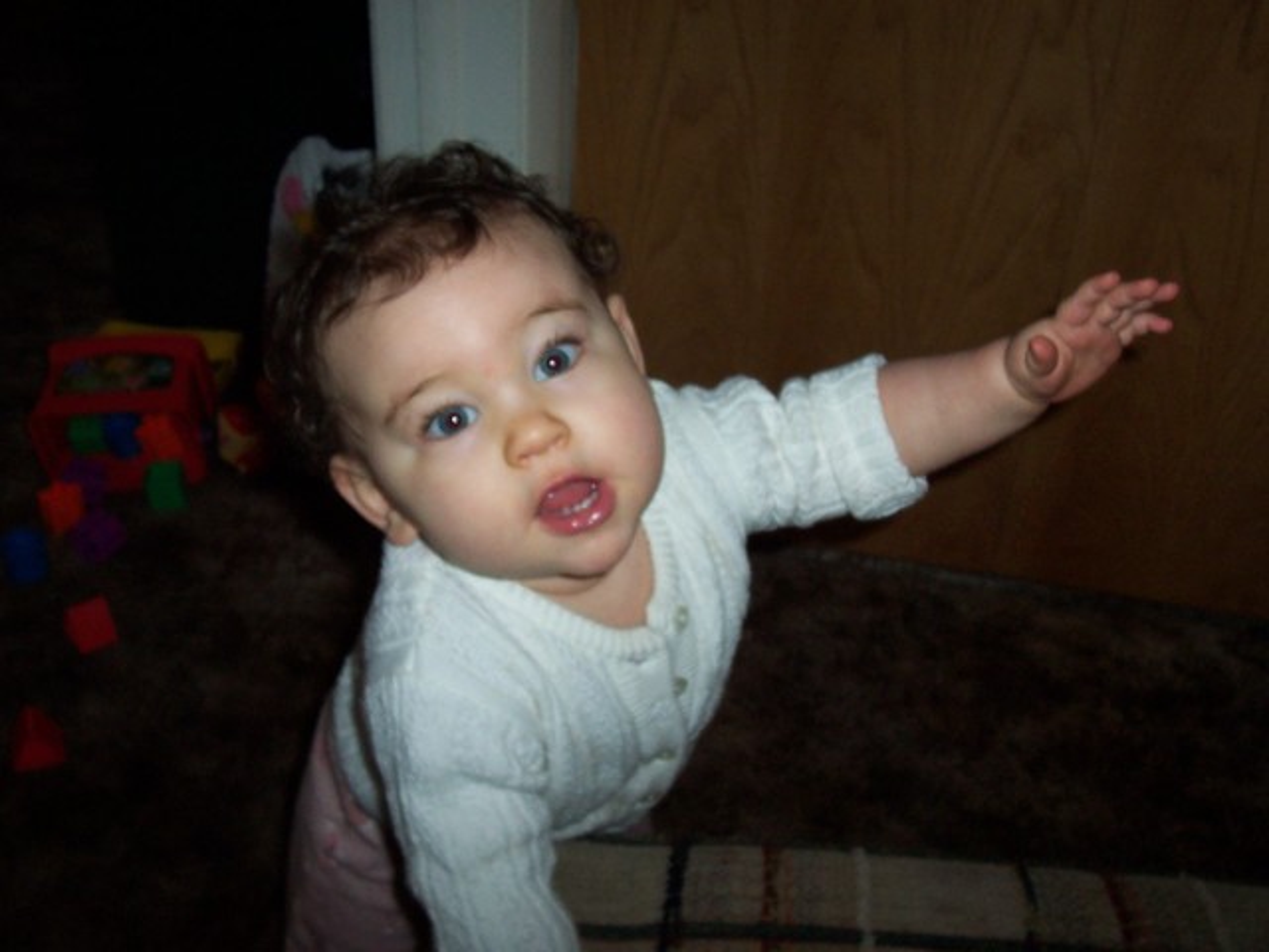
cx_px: 634
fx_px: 1356
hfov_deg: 50.1
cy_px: 476
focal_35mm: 37
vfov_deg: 38.7
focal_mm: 5.6
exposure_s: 1/60
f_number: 2.8
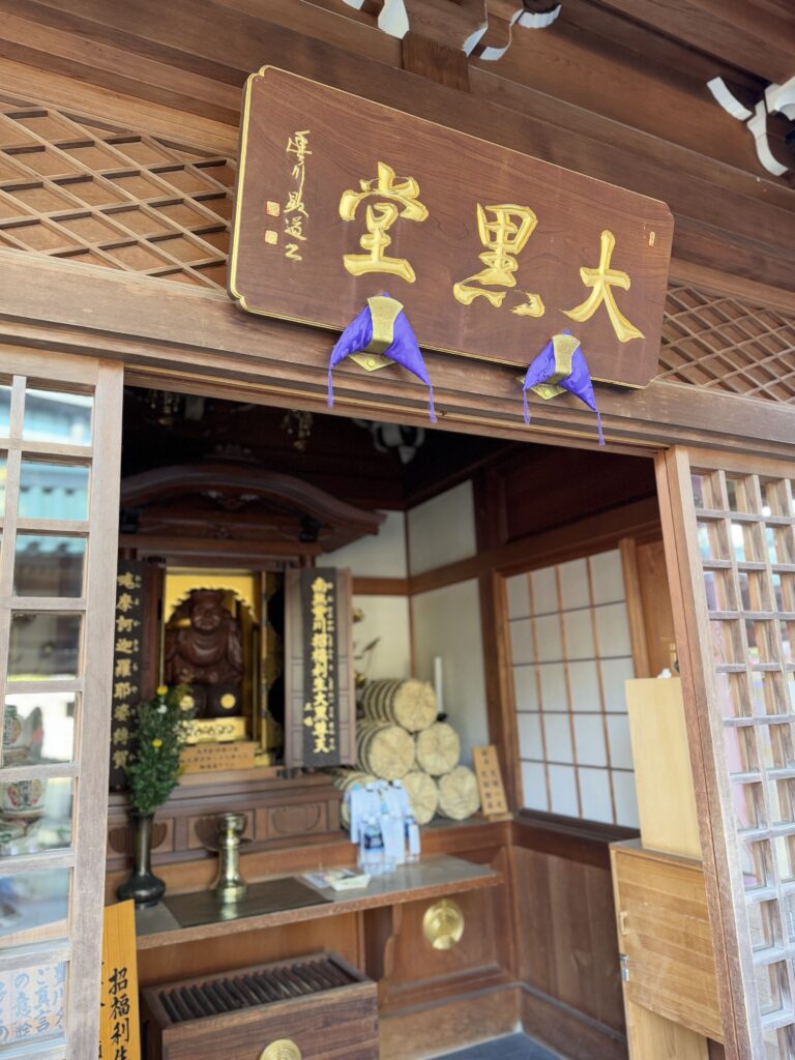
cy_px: 530
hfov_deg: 56.8
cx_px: 398
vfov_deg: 71.6
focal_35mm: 24
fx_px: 735
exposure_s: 1/66
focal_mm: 6.76
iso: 200
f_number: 1.78
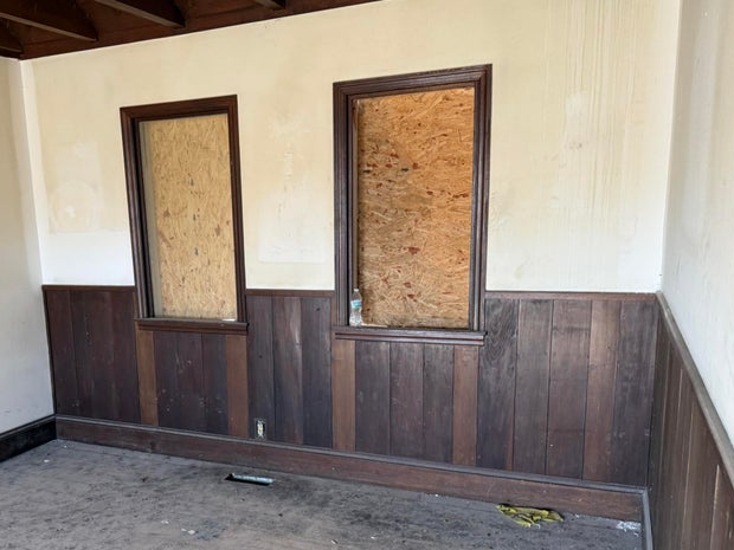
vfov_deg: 42.5
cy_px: 360
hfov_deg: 54.3
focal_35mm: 33
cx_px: 249
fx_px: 700
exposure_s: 1/98
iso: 200
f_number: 1.78
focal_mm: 6.76
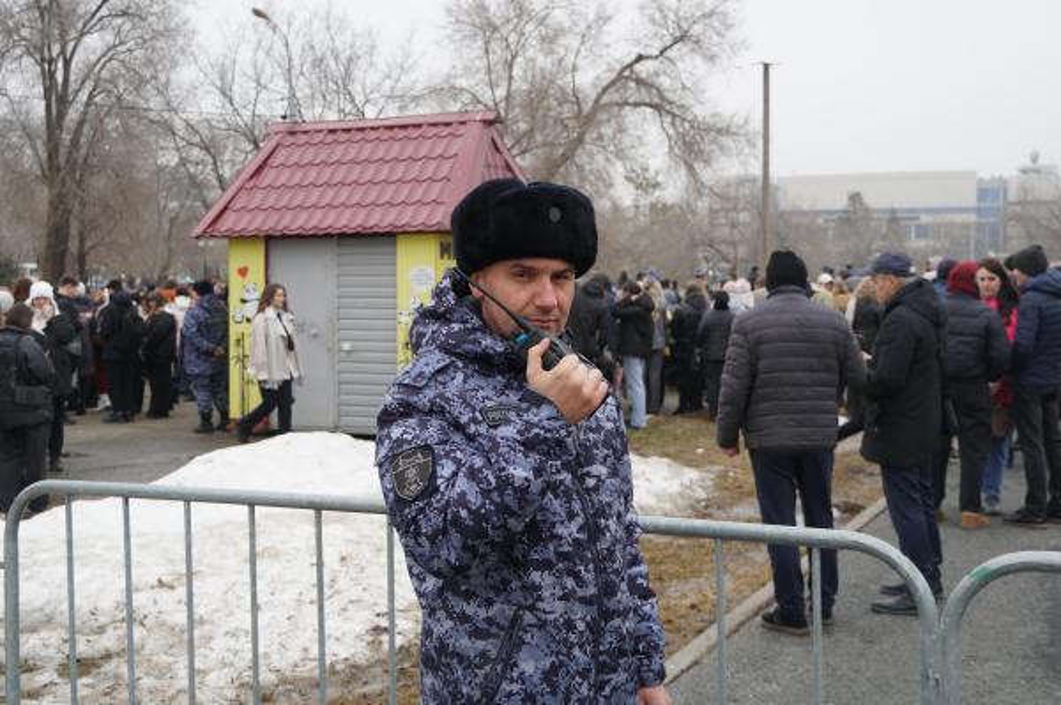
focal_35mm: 46
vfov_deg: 28.9
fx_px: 1369
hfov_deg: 42.4
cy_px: 352
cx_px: 530
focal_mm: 31
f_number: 5
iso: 100
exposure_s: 1/60
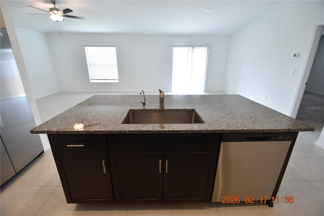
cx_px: 162
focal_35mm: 15
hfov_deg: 100.4
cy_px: 108
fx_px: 135
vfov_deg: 77.3
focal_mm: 10
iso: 800
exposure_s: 1/180
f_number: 3.5
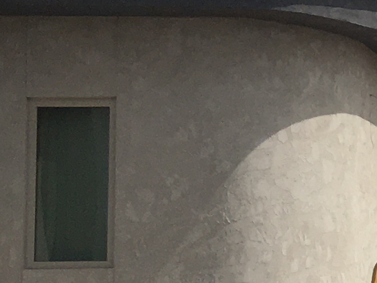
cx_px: 1093
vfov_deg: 8.6
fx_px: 1873
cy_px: 320
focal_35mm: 172
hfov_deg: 9.3
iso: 25
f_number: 2.2
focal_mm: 4.15
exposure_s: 1/2079
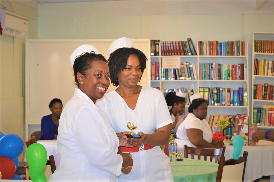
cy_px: 91
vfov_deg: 17.5
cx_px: 137
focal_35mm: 78
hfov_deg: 26.0
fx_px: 593
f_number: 5.6
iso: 900
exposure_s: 1/60
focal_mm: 52
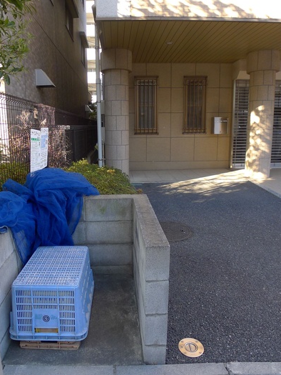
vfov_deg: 56.8
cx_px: 117
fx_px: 346
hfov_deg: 44.0
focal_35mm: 32
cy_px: 180
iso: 80
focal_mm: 5.1
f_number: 2
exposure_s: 1/125
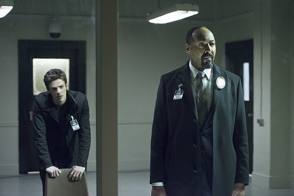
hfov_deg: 28.8
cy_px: 98
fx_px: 572
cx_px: 147
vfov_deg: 19.5
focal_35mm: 70
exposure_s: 1/80
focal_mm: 70
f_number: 2.8
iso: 3200
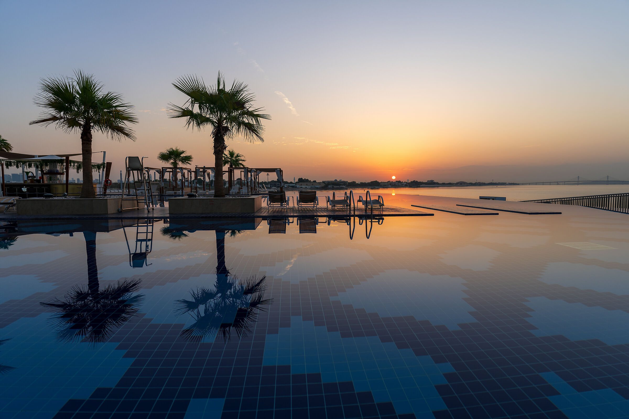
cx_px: 314
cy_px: 210
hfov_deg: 84.0
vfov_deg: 61.9
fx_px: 349
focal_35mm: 20
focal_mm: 20
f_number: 2.8
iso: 100
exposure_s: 1/320
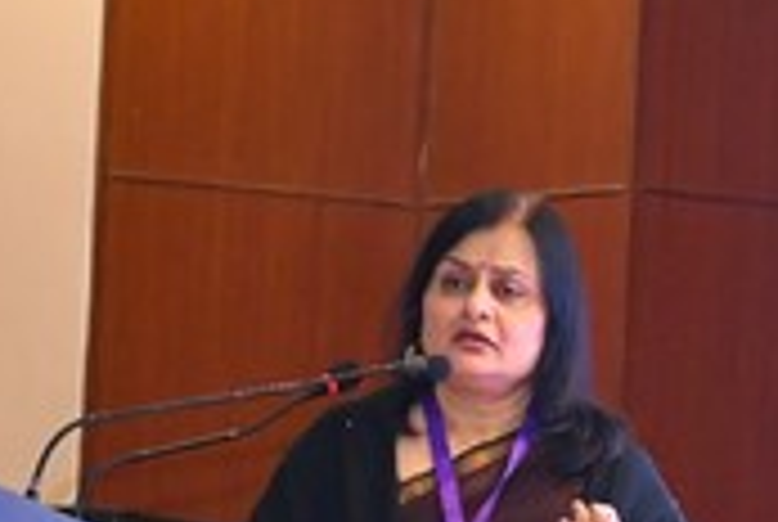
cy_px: 515
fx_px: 7490
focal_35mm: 346
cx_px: 1264
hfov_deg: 5.9
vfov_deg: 4.0
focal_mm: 50
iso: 3200
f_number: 4
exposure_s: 1/160
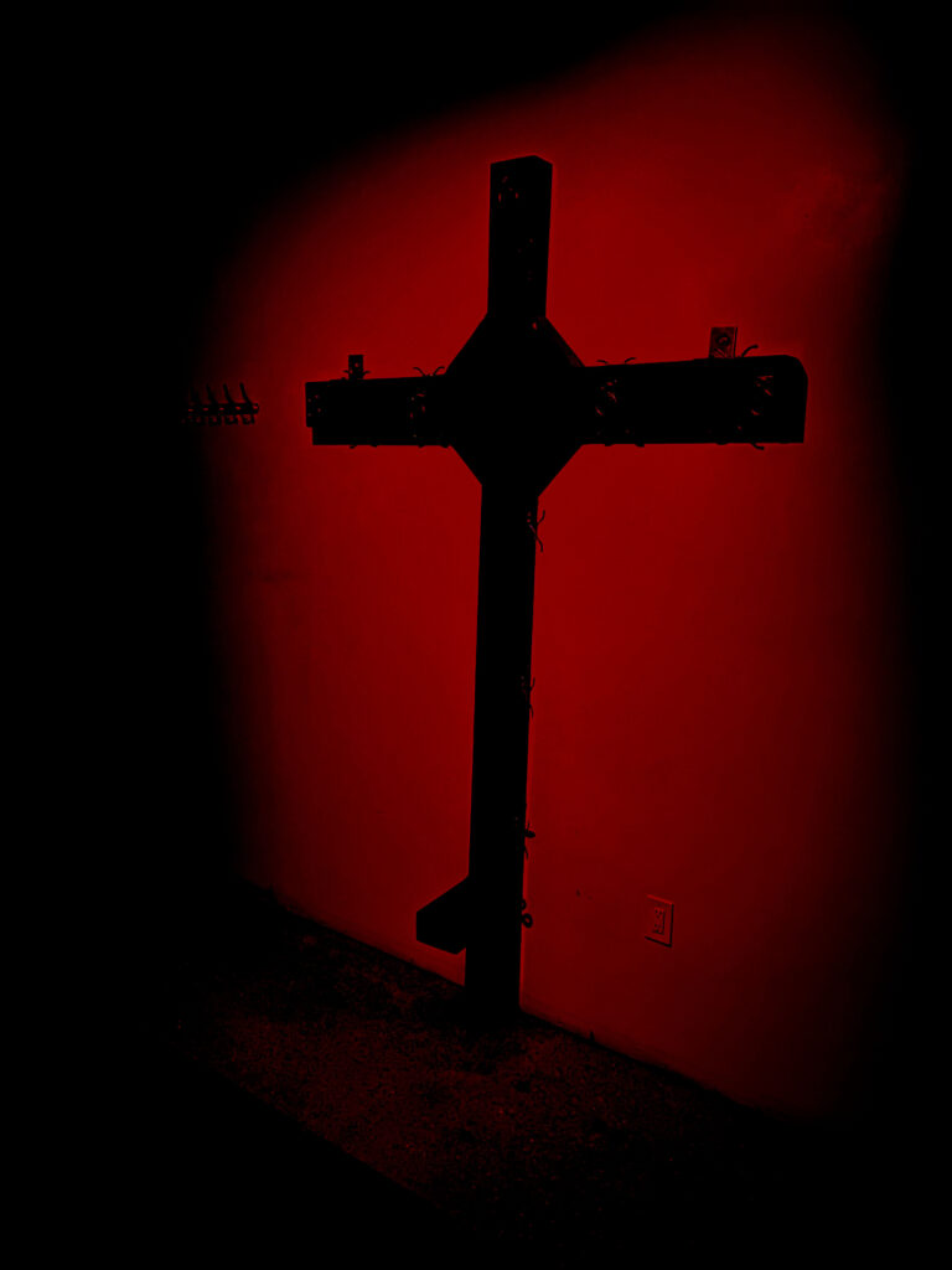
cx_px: 476
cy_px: 635
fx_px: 953
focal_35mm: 26
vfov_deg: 67.3
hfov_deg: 53.1
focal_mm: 5.7
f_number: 1.5
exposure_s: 1/9
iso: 800
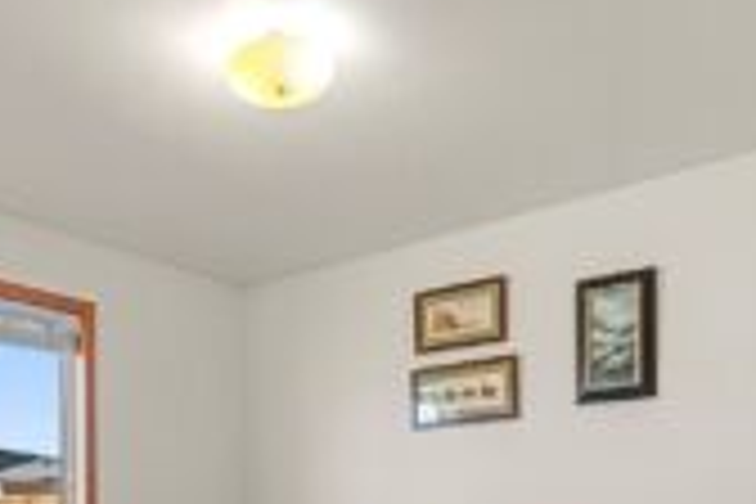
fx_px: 803
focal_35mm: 38
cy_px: 529
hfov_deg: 50.2
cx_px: 320
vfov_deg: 31.6
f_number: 2.8
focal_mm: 16.1
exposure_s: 1/50
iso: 200
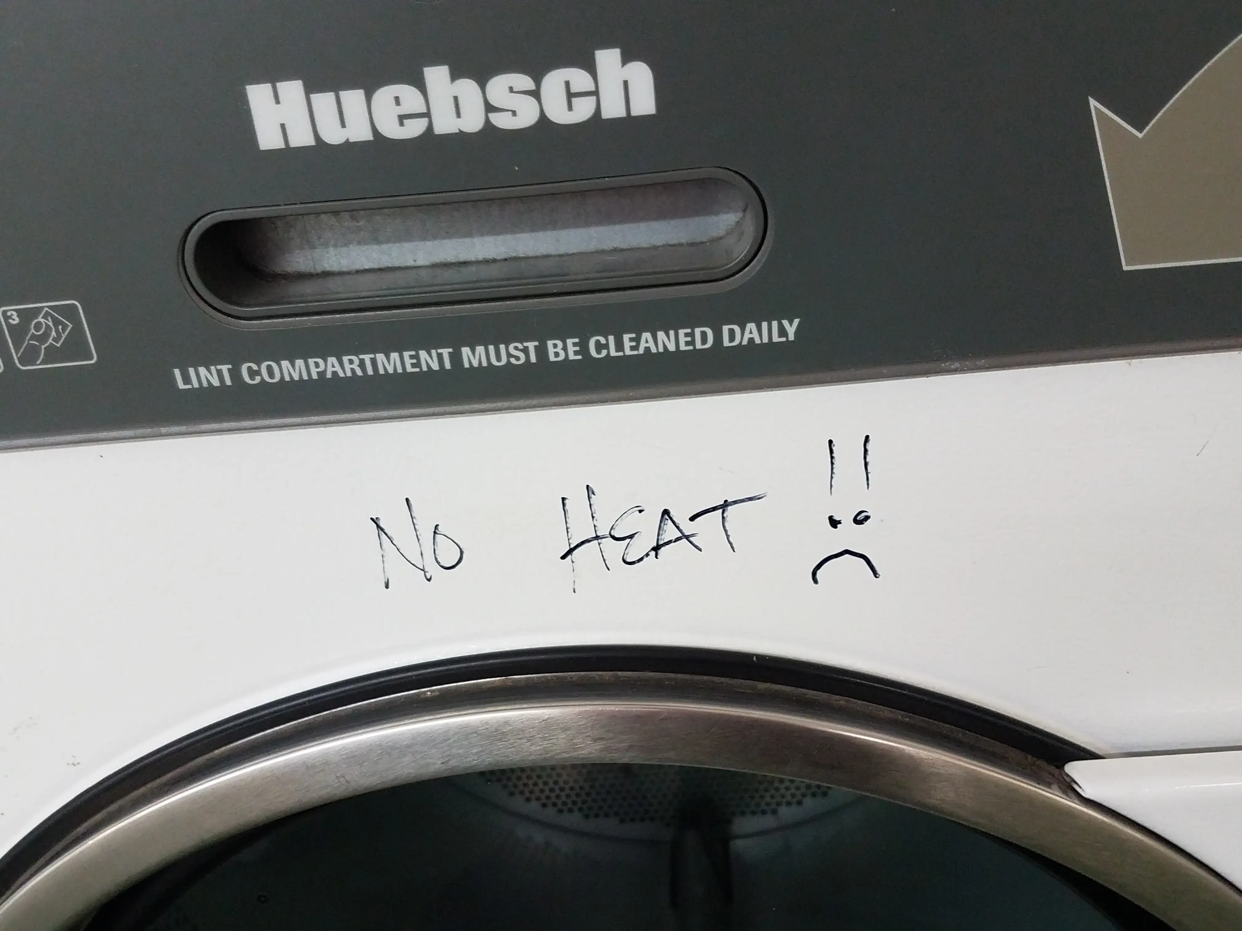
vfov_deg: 53.1
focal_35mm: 26
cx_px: 621
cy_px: 466
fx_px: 933
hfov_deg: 67.3
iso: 125
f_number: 1.7
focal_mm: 4.2
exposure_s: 1/24
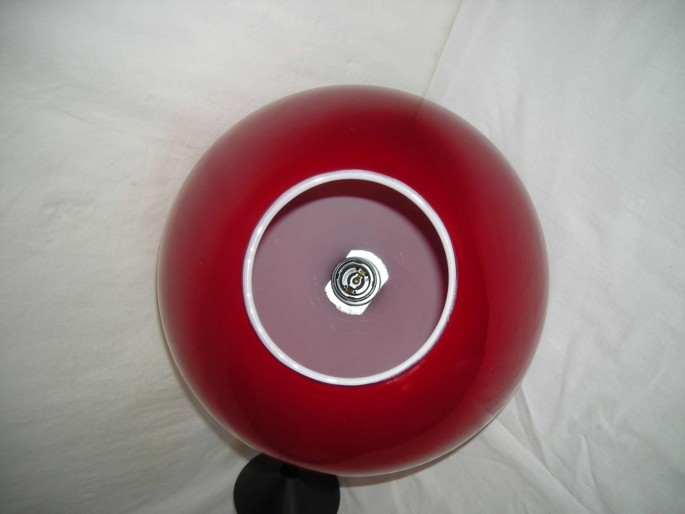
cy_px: 257
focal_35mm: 35
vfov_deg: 40.7
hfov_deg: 52.6
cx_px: 342
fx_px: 693
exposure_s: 1/35.2
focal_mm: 5.7
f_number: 2.8
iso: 50
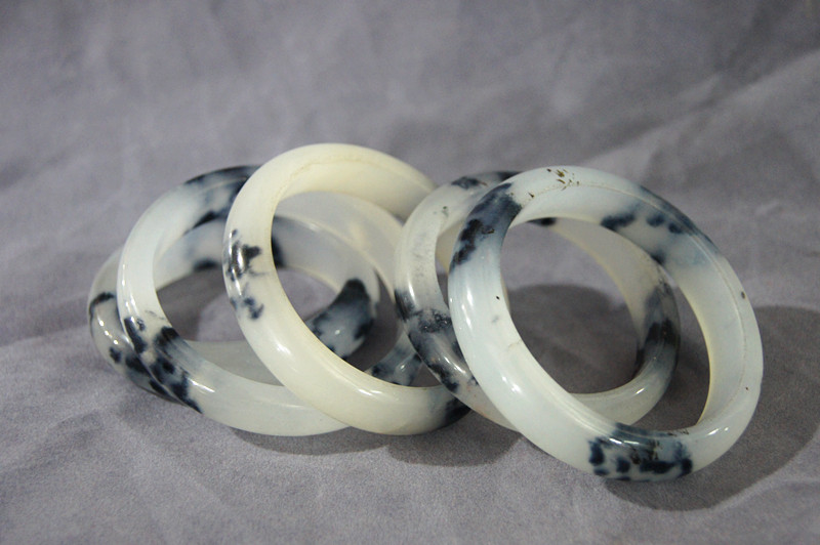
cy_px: 272
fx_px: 1366
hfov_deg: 33.4
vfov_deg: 22.6
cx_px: 410
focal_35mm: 60
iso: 1600
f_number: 5
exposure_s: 1/20
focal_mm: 40
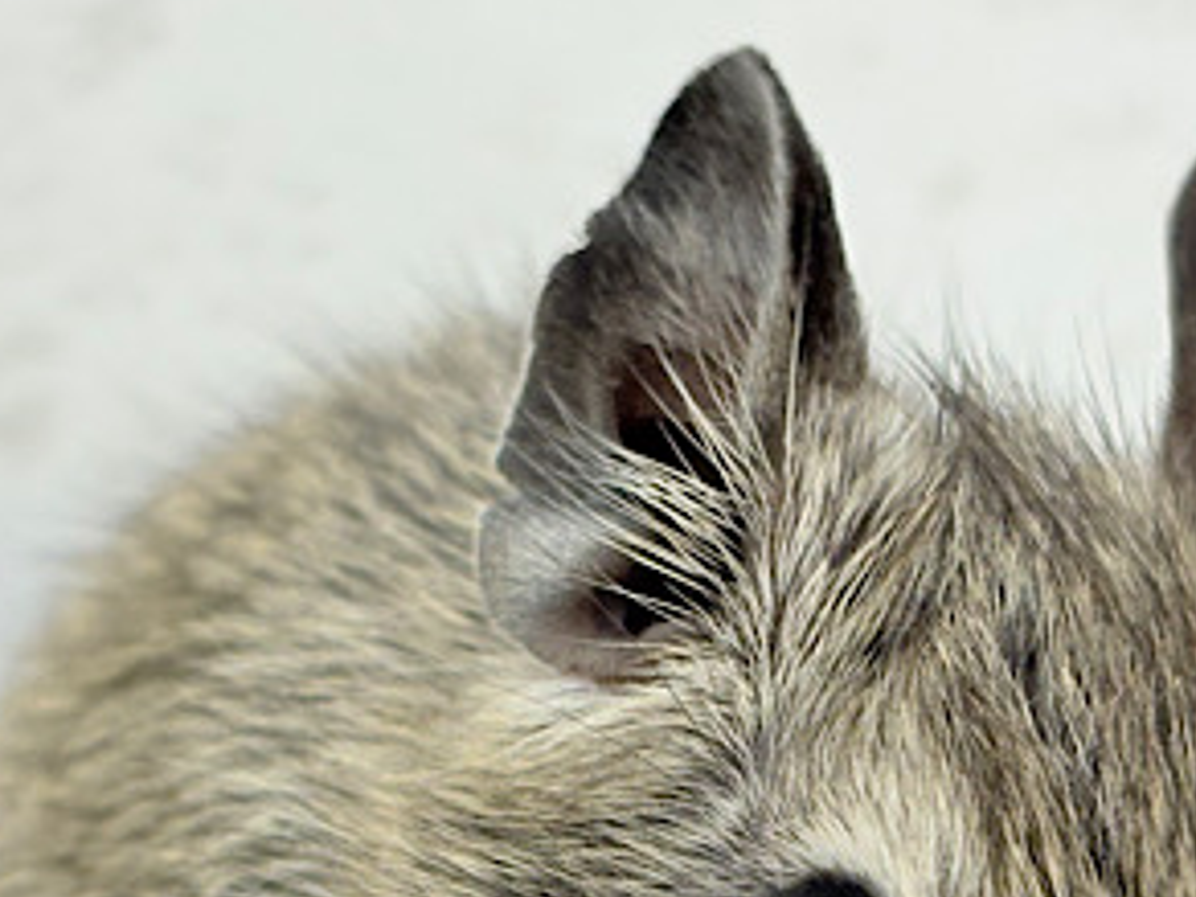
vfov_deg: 12.8
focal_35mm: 114
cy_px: 971
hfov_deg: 17.2
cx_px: 758
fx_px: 3939
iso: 50
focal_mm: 5.96
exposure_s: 1/50
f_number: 1.6
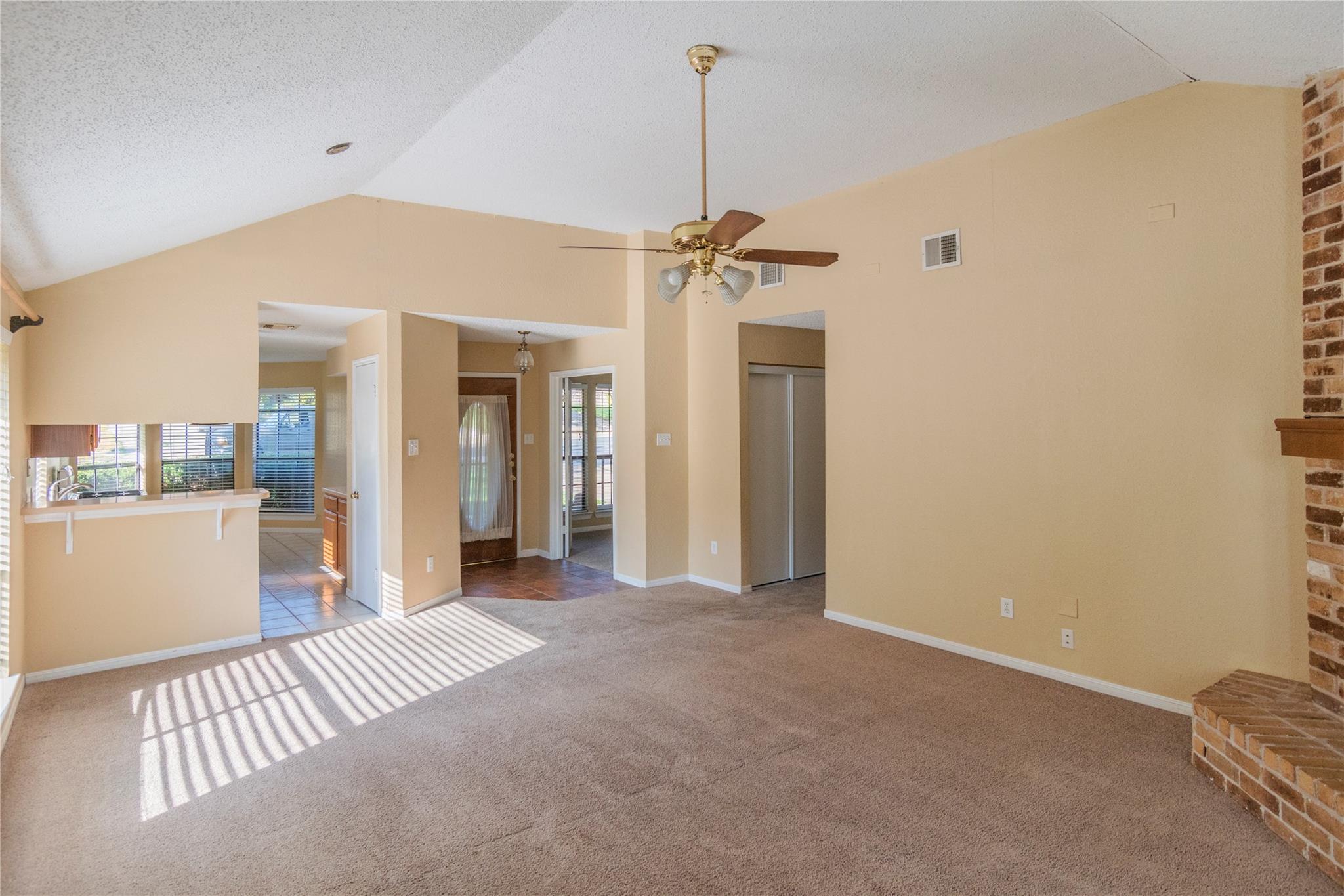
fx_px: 672
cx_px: 672
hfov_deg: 90.0
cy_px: 448
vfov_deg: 67.4
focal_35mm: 18
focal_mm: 12
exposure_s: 1/250
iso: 360
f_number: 5.6
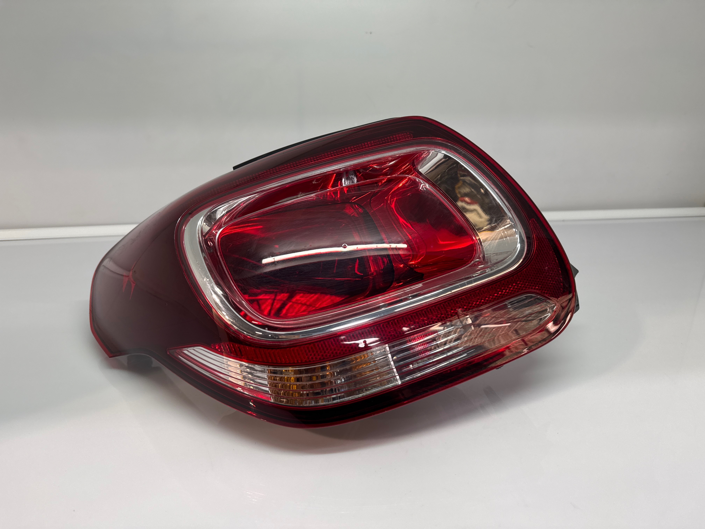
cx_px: 352
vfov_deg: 56.8
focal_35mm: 24
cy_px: 264
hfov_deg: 71.6
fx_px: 489
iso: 125
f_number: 1.78
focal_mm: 6.76
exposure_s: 1/100
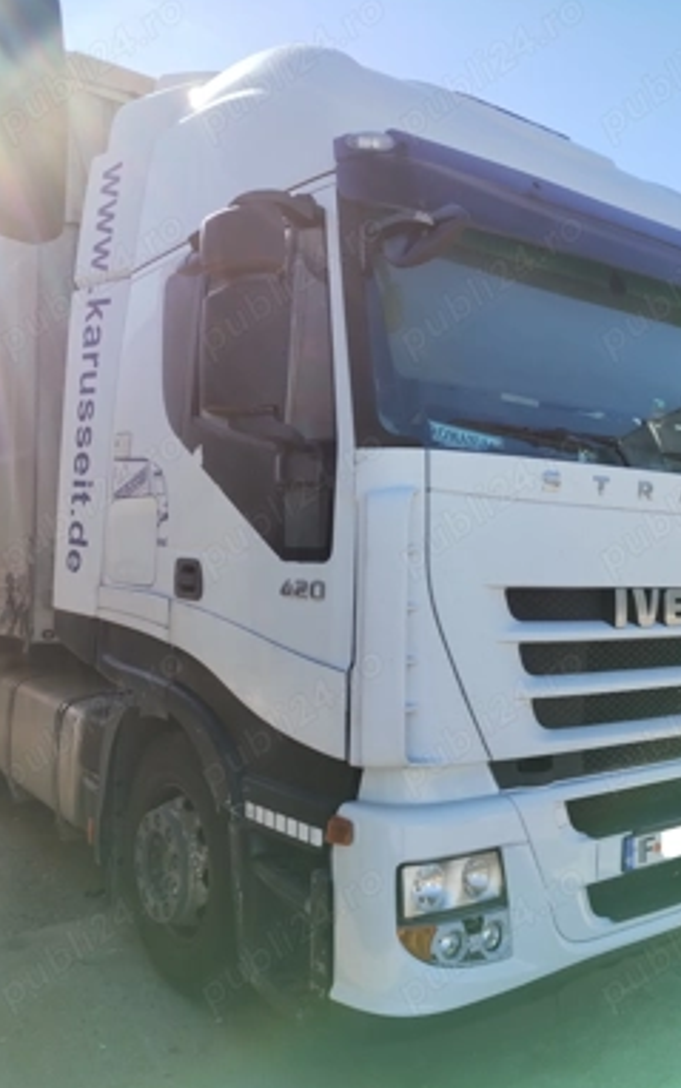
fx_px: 920
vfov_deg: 61.2
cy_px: 547
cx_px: 390
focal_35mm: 31
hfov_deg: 40.5
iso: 100
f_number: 1.8
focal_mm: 4.27
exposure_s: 1/484
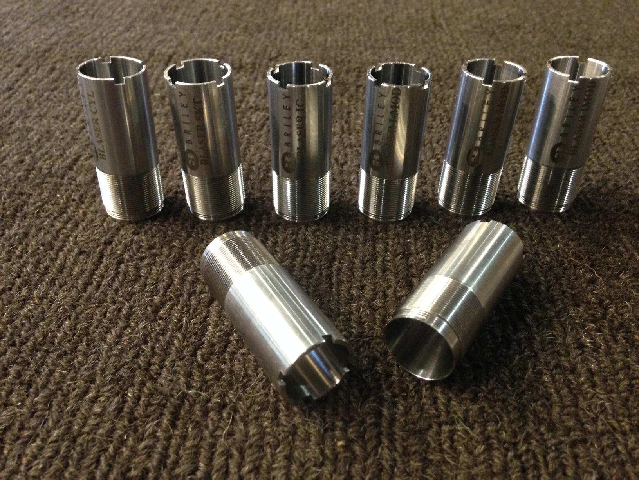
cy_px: 240
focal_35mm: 33
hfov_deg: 55.4
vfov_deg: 42.9
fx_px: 609
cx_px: 320
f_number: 2.4
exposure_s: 1/20
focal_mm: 4.12
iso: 400
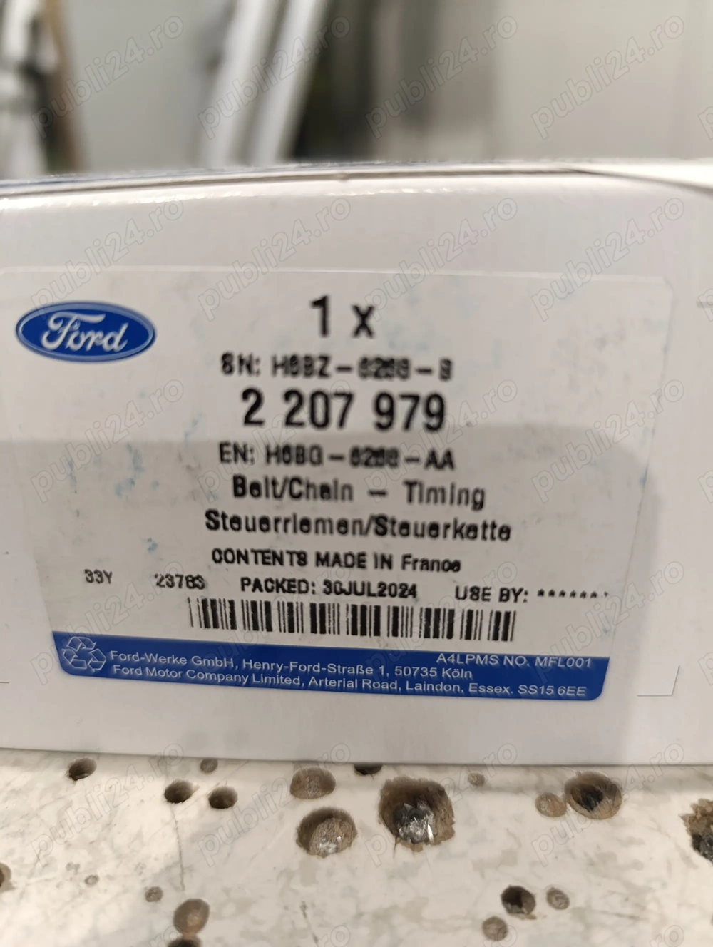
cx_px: 356
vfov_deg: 73.8
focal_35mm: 23
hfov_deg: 59.0
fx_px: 630
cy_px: 474
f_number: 1.6
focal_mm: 6.14
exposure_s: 1/100
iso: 800
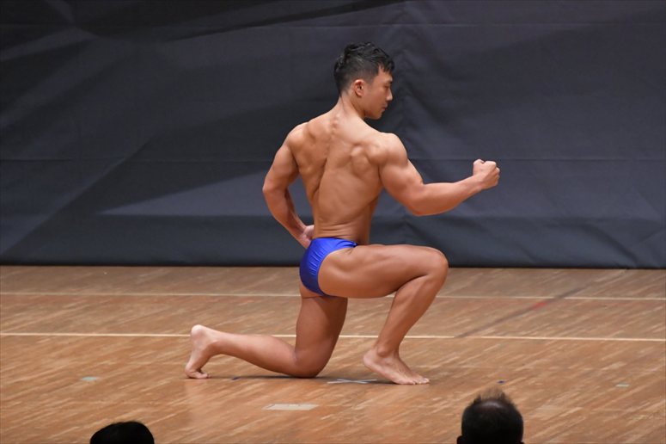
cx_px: 333
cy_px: 222
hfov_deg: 5.5
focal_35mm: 375
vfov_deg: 3.7
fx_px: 6934
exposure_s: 1/400
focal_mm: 250
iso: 6400
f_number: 5.6
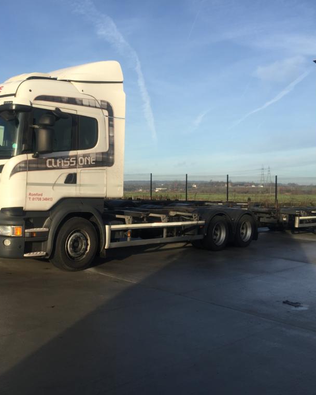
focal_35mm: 38
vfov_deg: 47.9
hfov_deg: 38.7
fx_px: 444
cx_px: 108
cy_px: 197
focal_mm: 4.15
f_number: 2.2
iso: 32
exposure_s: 1/1199
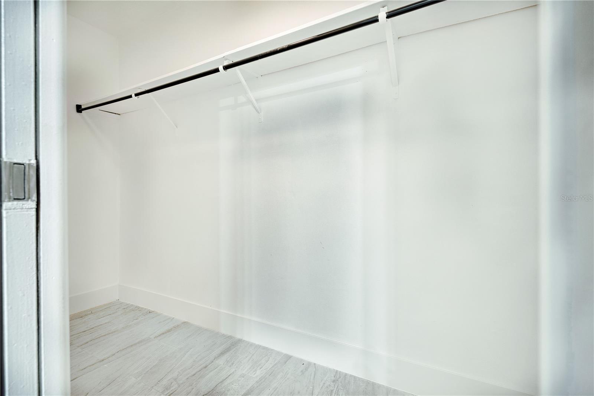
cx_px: 297
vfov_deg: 73.7
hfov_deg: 96.7
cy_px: 198
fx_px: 264
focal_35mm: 16
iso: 250
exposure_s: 1/6
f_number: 6.3
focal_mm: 16
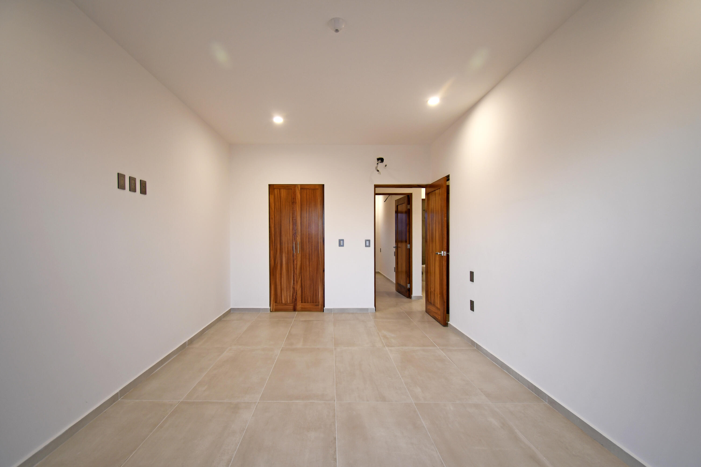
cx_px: 350
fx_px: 292
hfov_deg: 100.4
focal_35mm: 15
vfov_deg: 77.3
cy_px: 234
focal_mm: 10
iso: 200
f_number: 4.5
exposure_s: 1/15
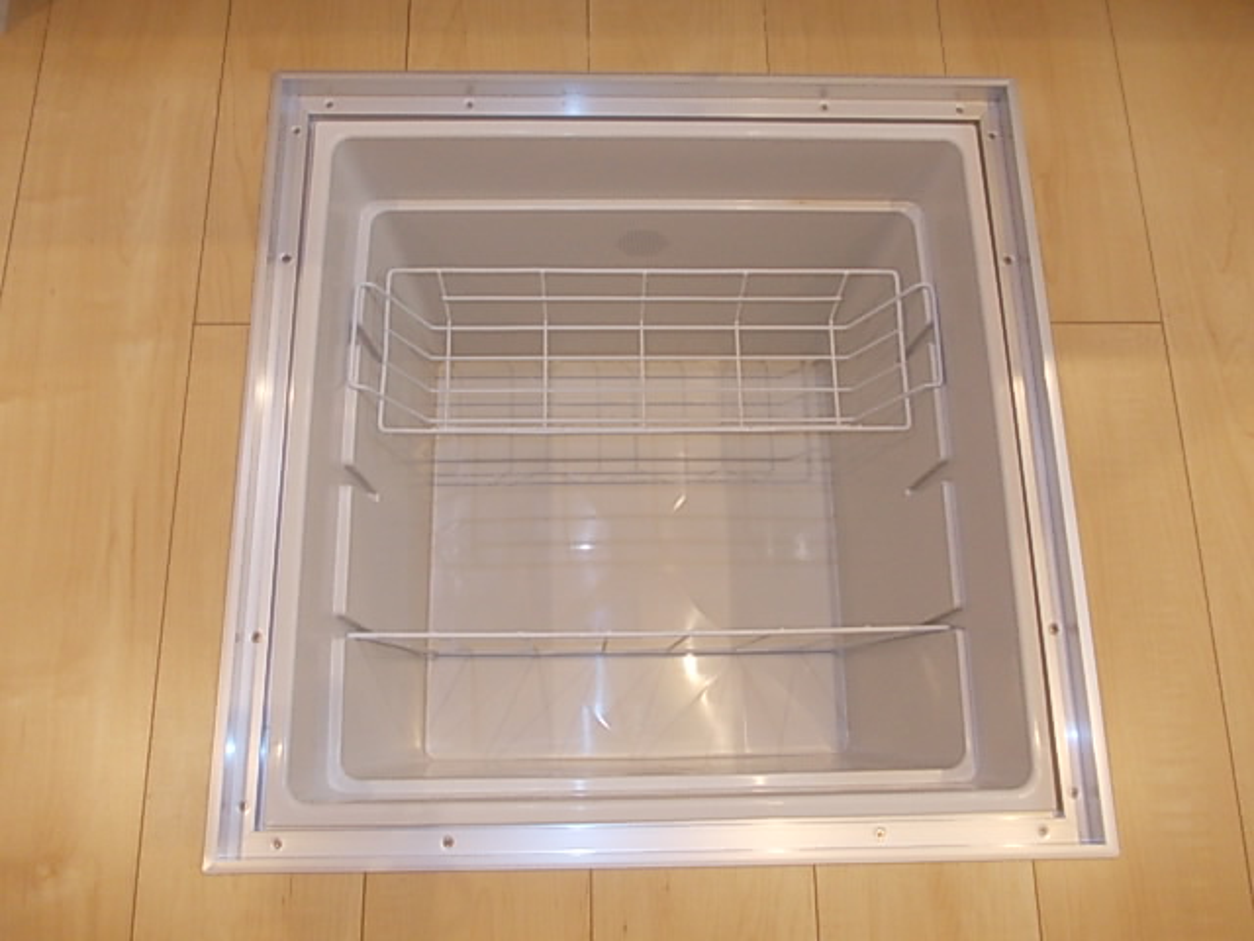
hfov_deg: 63.4
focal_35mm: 28
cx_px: 627
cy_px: 470
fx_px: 1014
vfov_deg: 49.7
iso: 200
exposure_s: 1/25
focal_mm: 4
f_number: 2.7
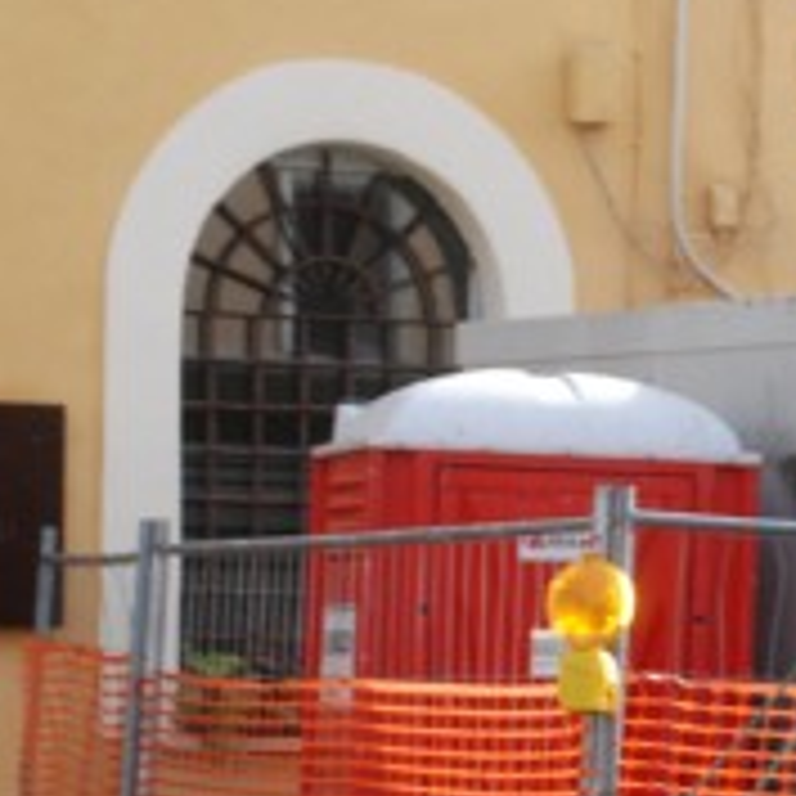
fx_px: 5854
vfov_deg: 7.8
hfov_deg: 7.7
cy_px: 731
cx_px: 913
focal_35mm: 225
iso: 1000
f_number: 5
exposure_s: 1/800
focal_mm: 52
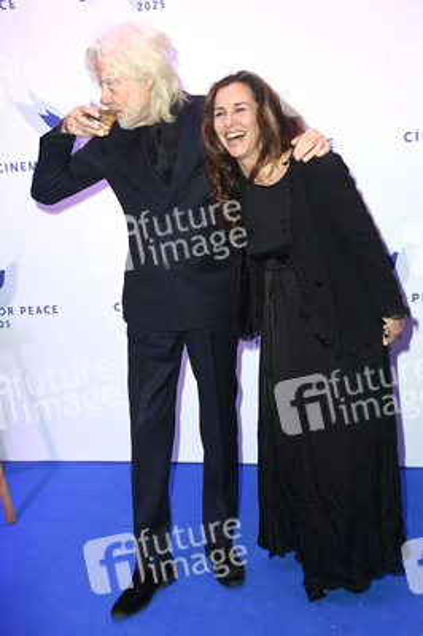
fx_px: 794
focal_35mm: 45
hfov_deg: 29.8
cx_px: 212
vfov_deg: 43.6
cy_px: 318
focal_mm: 45
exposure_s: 1/250
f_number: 5.6
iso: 800
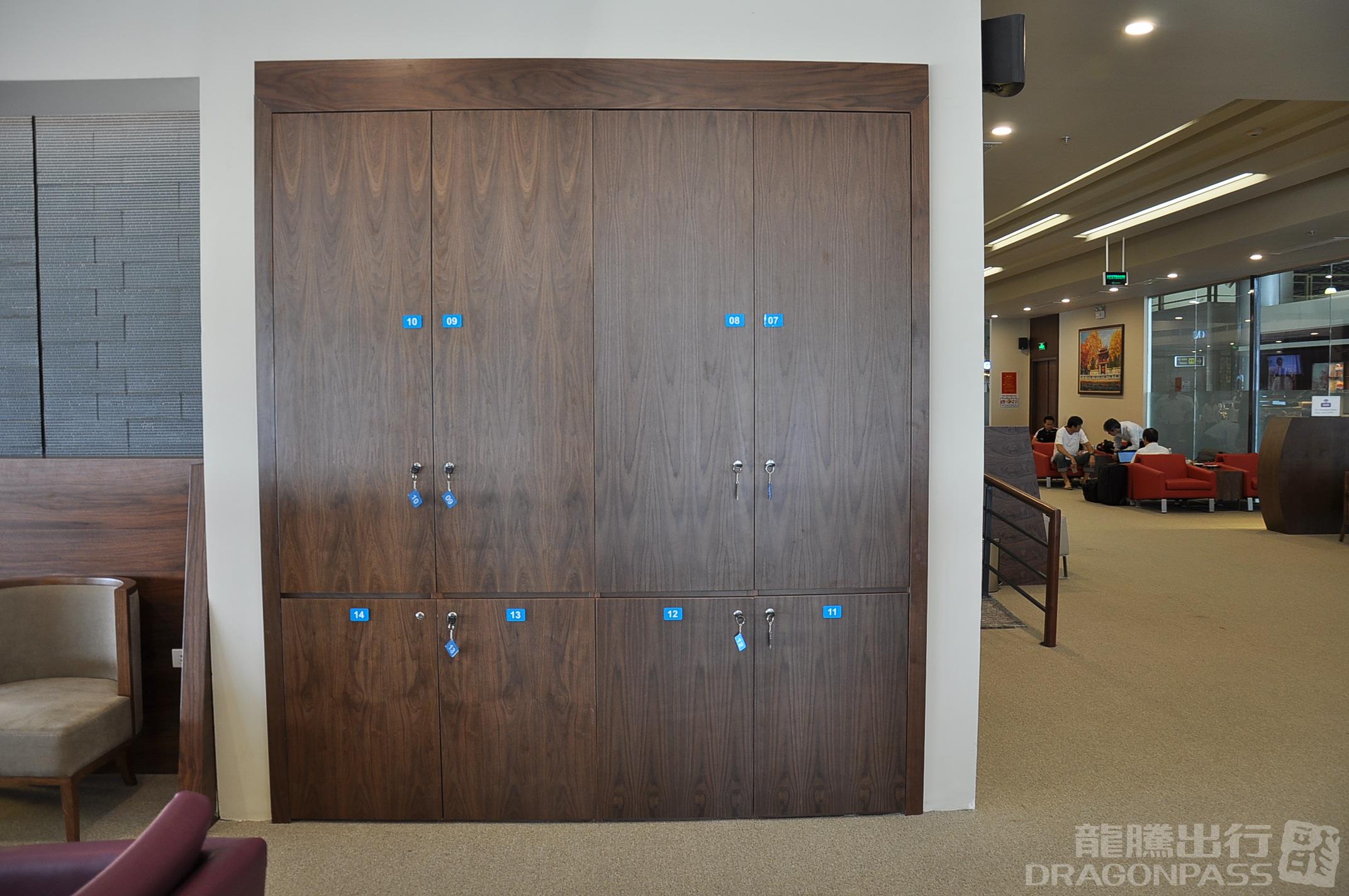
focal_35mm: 27
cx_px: 674
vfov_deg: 47.8
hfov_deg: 67.4
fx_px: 1011
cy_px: 448
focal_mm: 18
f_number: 3.5
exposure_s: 1/25
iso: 250
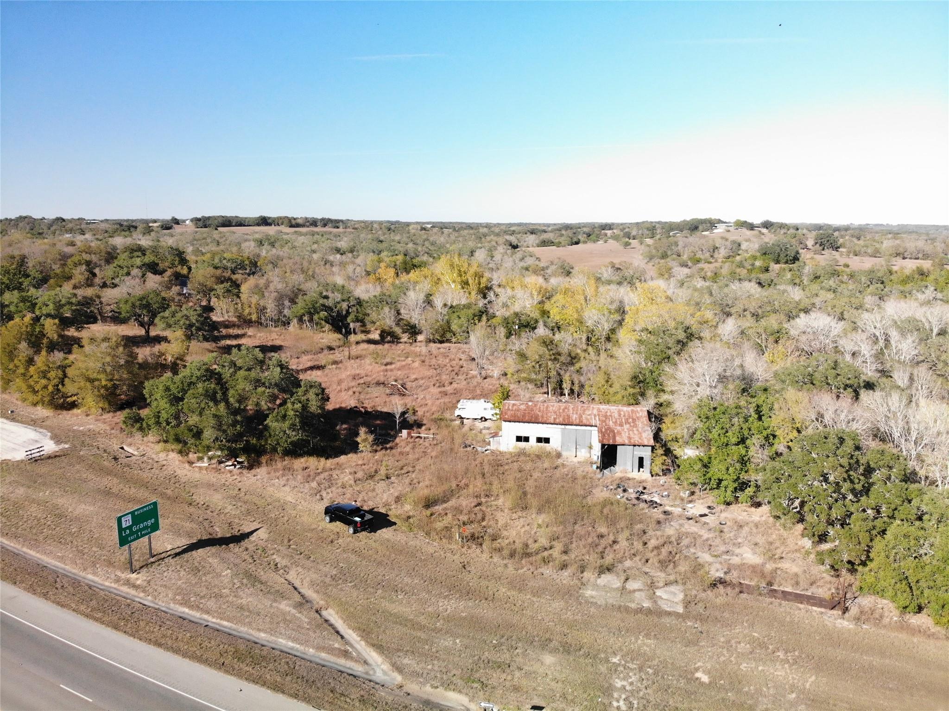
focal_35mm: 24
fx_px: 658
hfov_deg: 71.6
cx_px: 474
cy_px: 356
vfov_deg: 56.8
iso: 400
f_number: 2.8
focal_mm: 4.5
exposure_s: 1/320
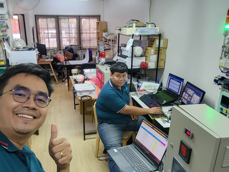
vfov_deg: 46.6
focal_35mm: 30
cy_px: 101
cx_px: 98
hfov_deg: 59.7
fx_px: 198
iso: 500
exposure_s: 1/50
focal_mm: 3.8
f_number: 2.2
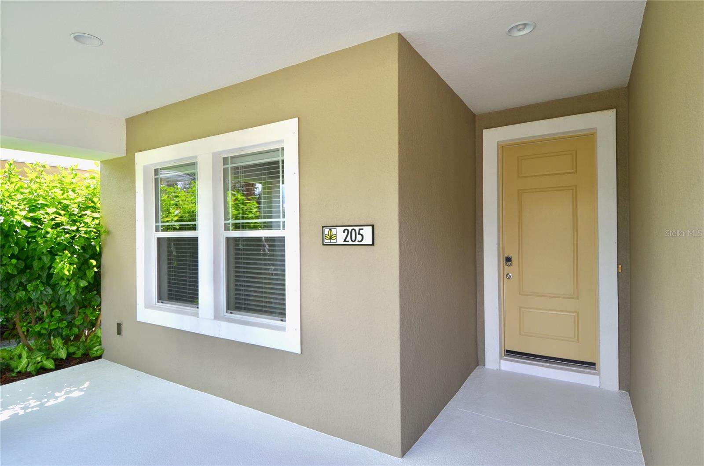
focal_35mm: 36
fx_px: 702
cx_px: 352
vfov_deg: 36.7
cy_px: 233
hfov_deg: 53.2
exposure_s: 1/160
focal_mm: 24
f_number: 6.3
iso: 200
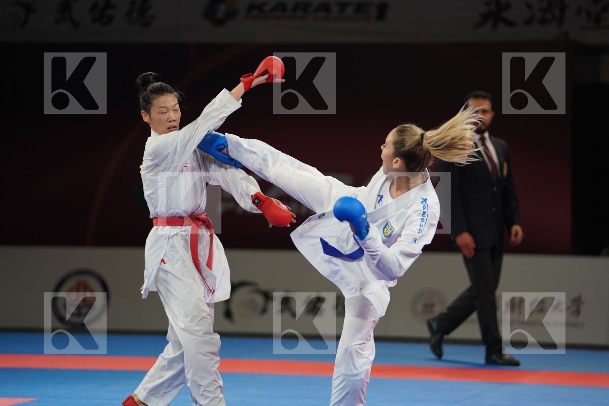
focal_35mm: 156
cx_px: 304
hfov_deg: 13.2
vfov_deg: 8.8
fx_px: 2639
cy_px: 203
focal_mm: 156
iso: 1600
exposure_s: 1/1000
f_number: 2.8
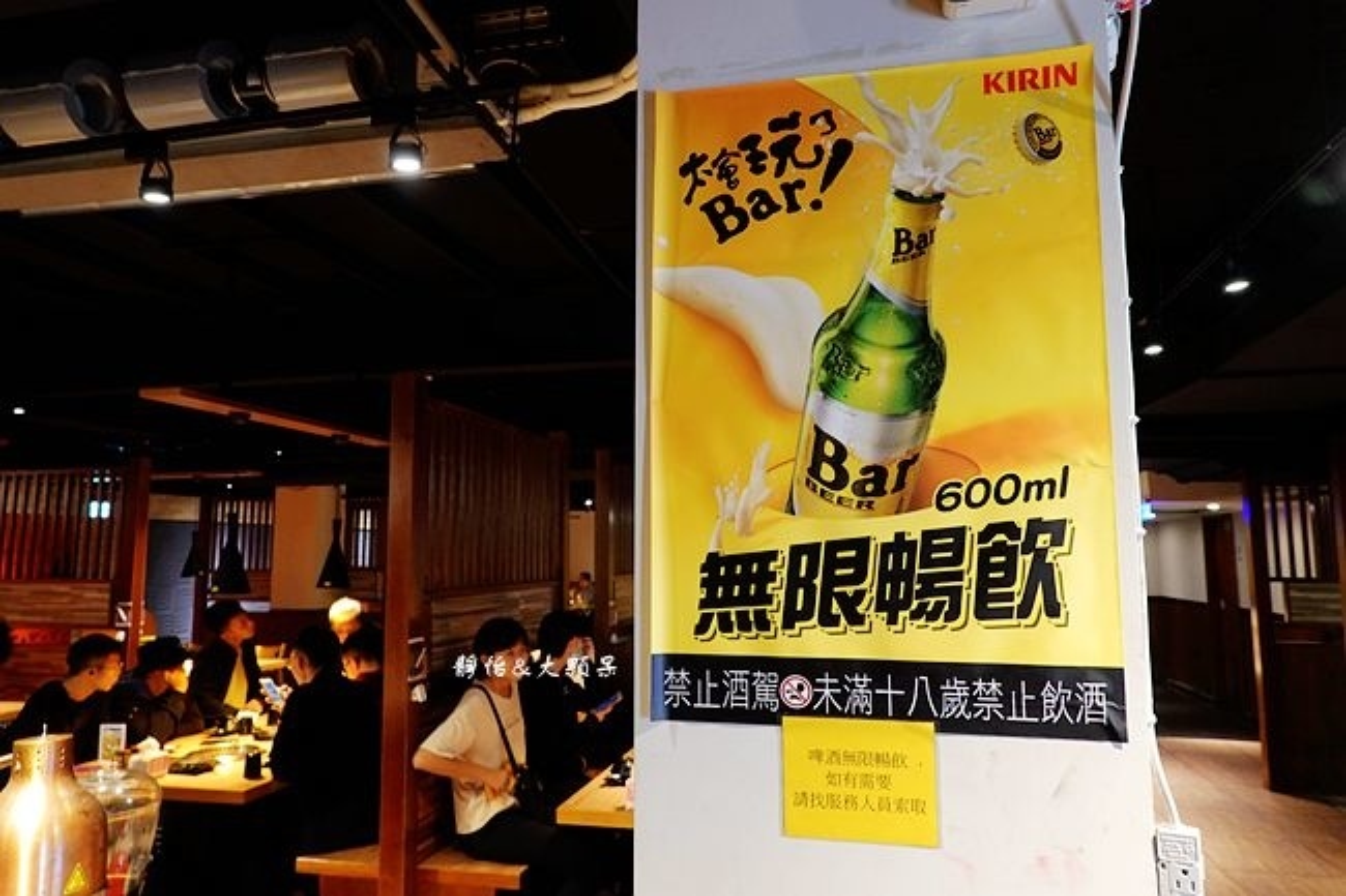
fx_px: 897
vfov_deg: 53.1
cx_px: 673
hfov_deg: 73.8
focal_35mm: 24
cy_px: 448
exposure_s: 1/25
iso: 800
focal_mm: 9
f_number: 2.8
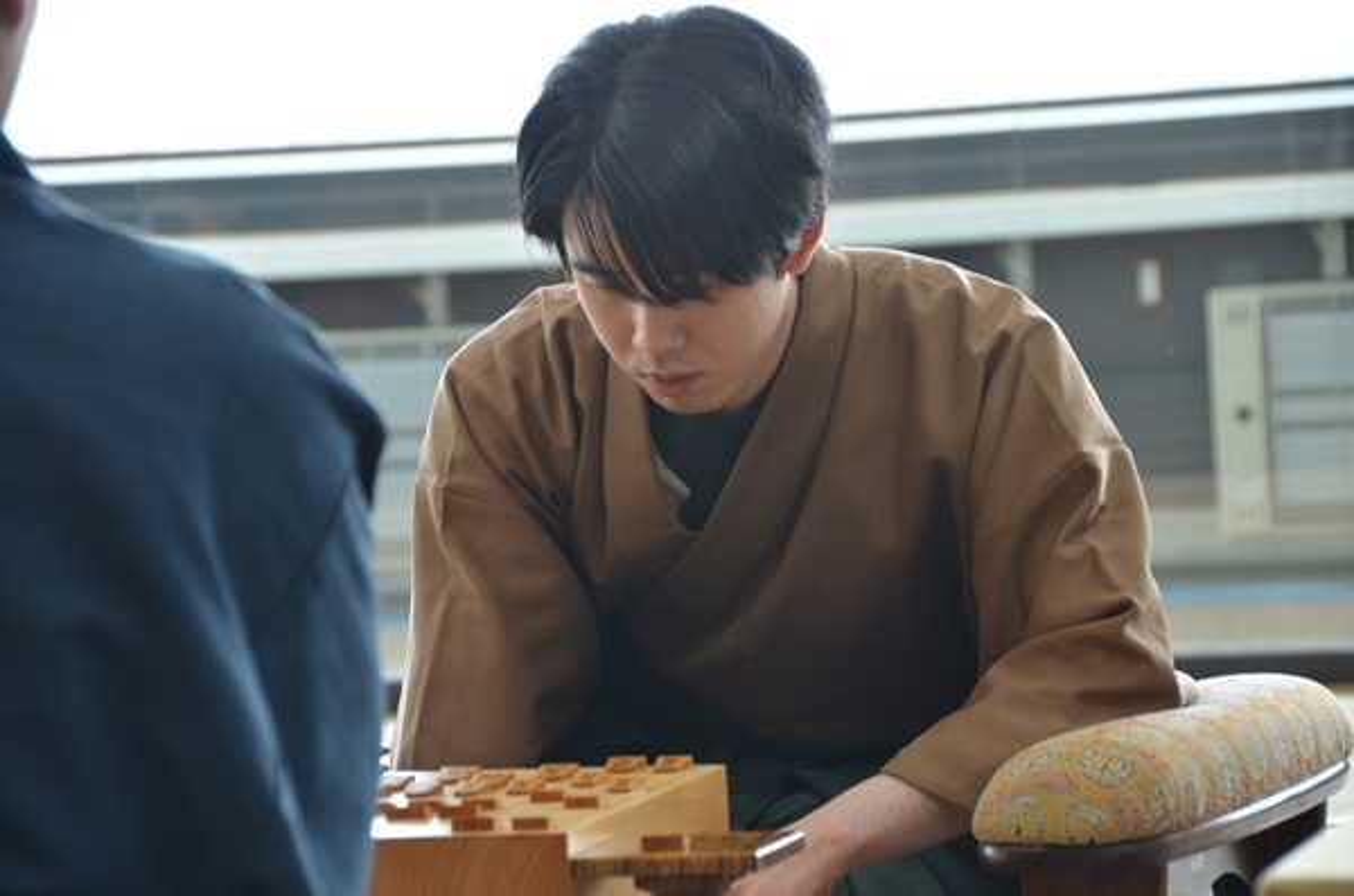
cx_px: 677
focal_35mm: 158
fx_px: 5910
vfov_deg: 8.7
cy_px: 448
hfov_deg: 13.1
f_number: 5.3
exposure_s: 1/60
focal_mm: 105
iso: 400
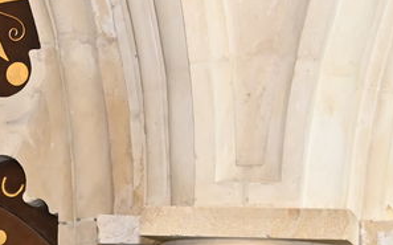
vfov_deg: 8.3
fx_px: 1594
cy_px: 516
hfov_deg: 13.8
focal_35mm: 149
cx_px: -30
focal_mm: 31
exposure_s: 1/160
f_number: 8
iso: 2500
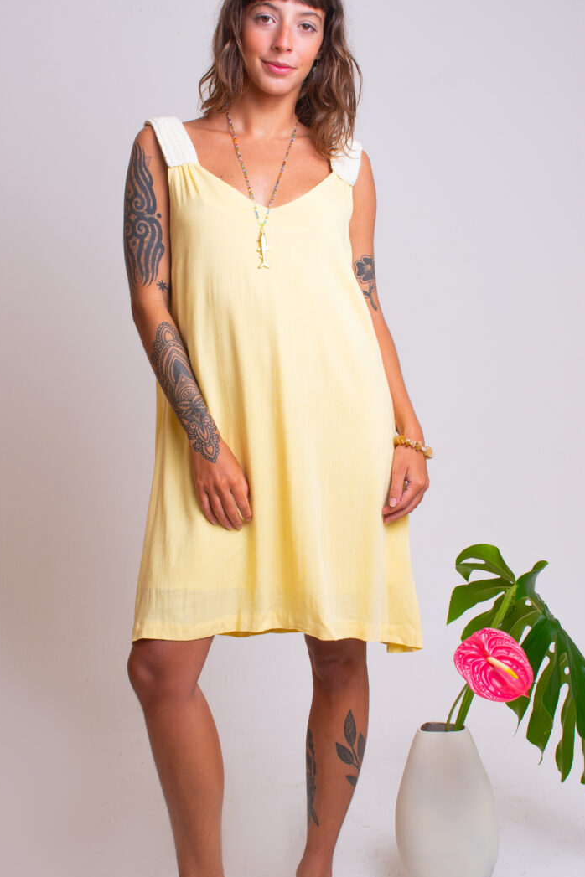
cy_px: 450
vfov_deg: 34.5
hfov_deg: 23.4
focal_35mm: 58
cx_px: 298
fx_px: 1414
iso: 100
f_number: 9
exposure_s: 1/160
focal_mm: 30
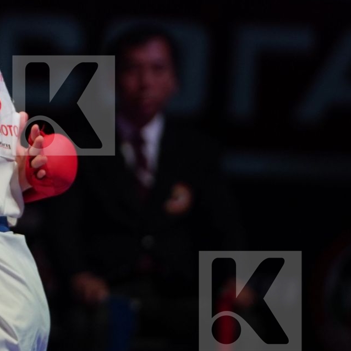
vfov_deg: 2.8
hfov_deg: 2.8
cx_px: -123
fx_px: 7181
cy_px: 106
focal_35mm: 626
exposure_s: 1/1000
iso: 800
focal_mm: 174
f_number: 2.8
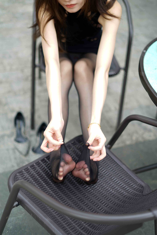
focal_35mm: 50
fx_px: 327
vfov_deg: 39.6
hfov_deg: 27.0
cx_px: 78
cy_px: 118
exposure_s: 1/125
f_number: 1.8
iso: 64
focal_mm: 50
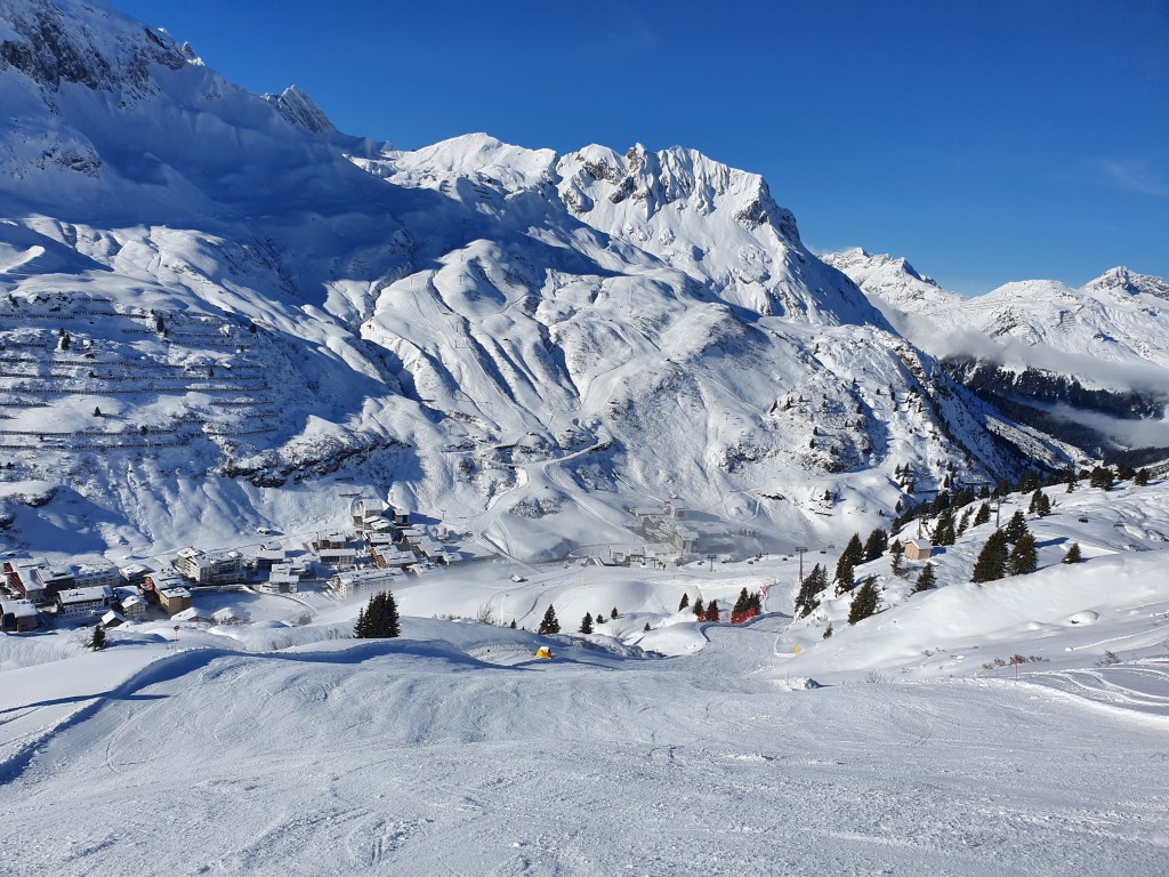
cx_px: 584
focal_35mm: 26
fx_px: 878
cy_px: 438
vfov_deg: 53.1
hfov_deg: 67.3
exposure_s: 1/4016
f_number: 2.4
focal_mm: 4.32
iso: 50
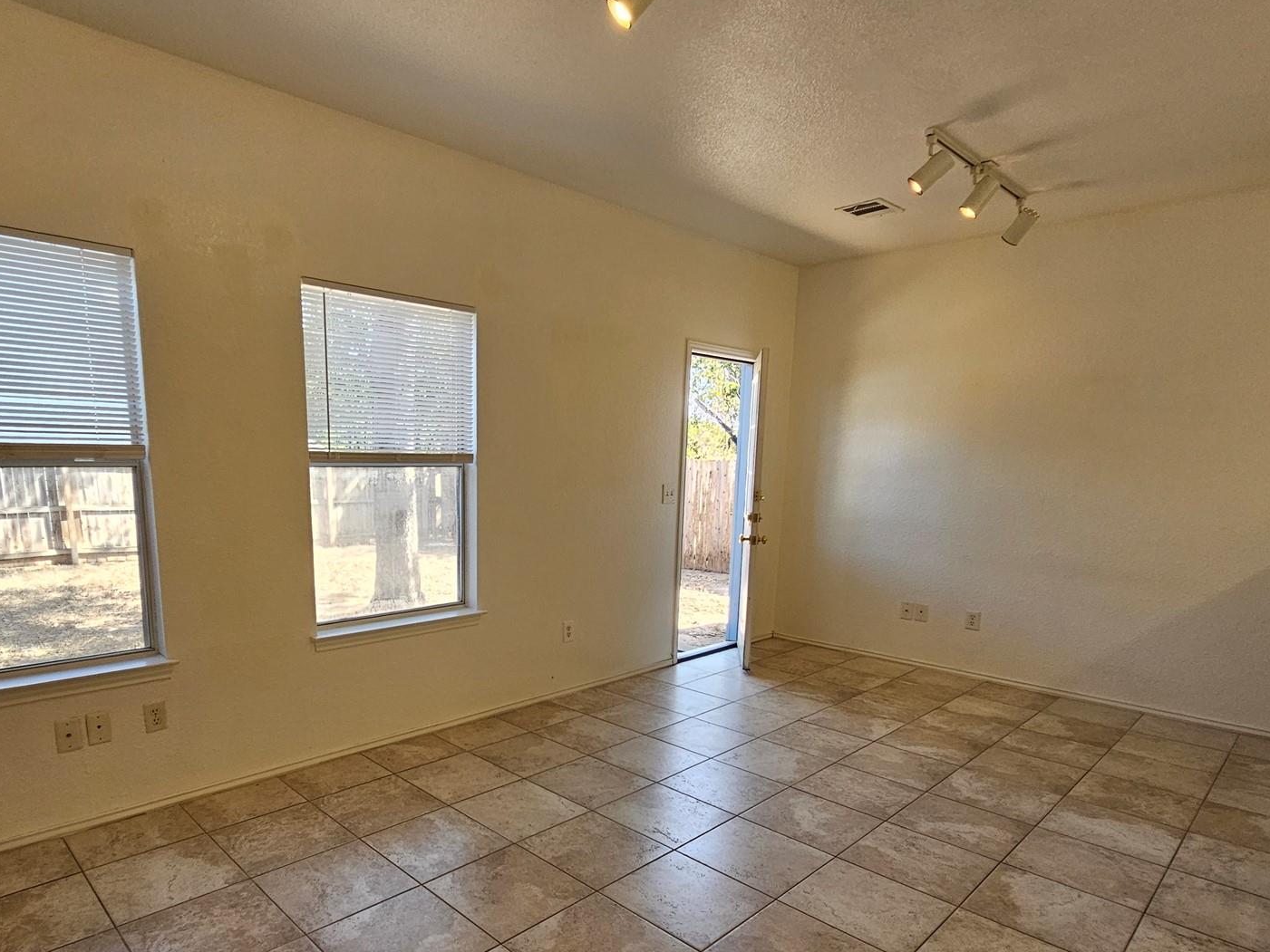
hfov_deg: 84.0
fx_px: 697
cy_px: 590
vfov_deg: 67.7
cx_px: 531
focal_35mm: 19
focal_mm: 2.2
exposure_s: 1/120
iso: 100
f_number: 2.2
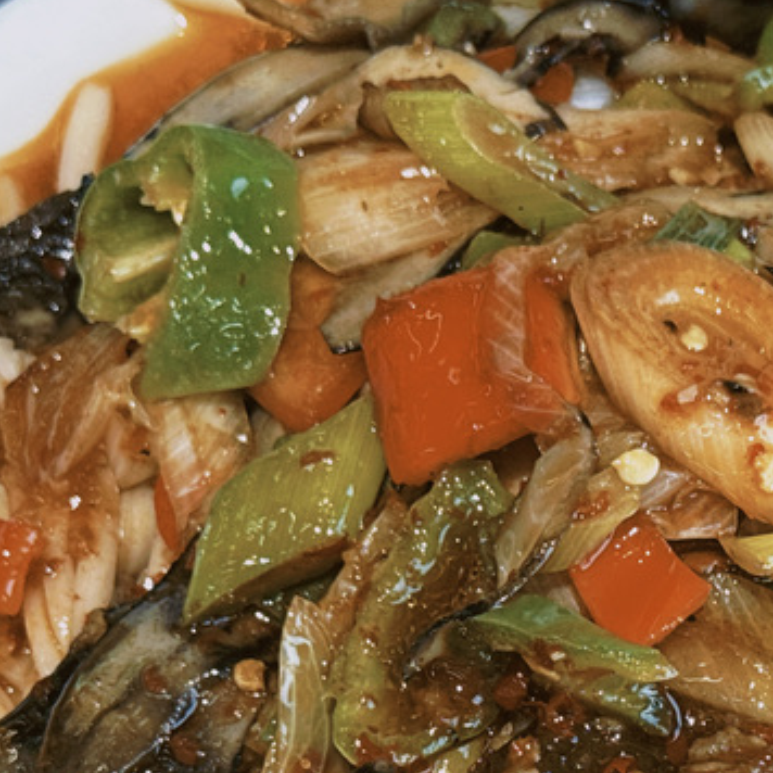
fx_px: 3082
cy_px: 788
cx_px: 654
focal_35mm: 122
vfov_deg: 14.1
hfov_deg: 14.2
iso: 80
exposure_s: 1/100
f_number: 1.78
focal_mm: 6.76
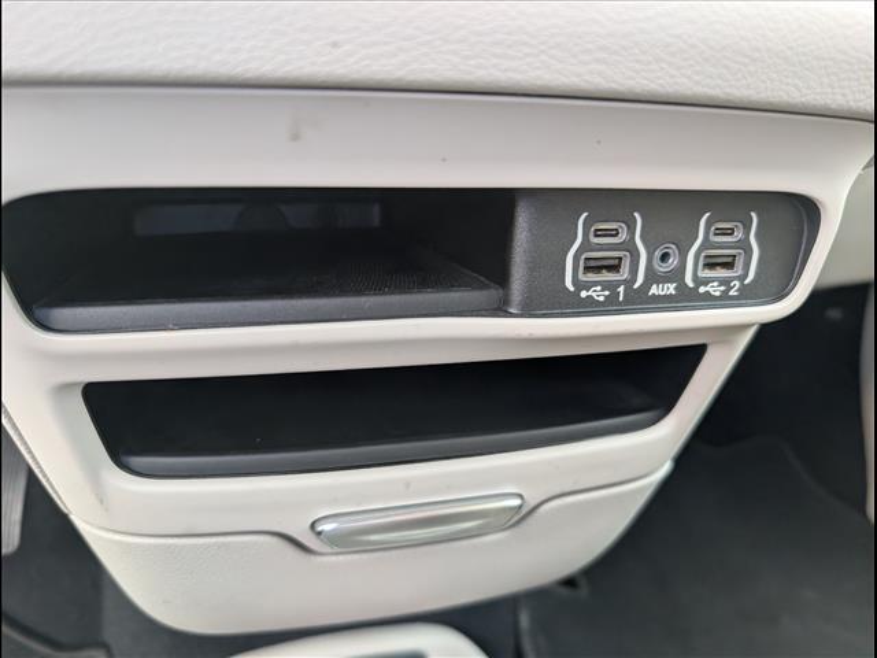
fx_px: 608
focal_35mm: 24
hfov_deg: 71.6
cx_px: 438
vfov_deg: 56.8
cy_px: 329
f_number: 1.68
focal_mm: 6.9
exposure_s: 1/455
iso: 1597
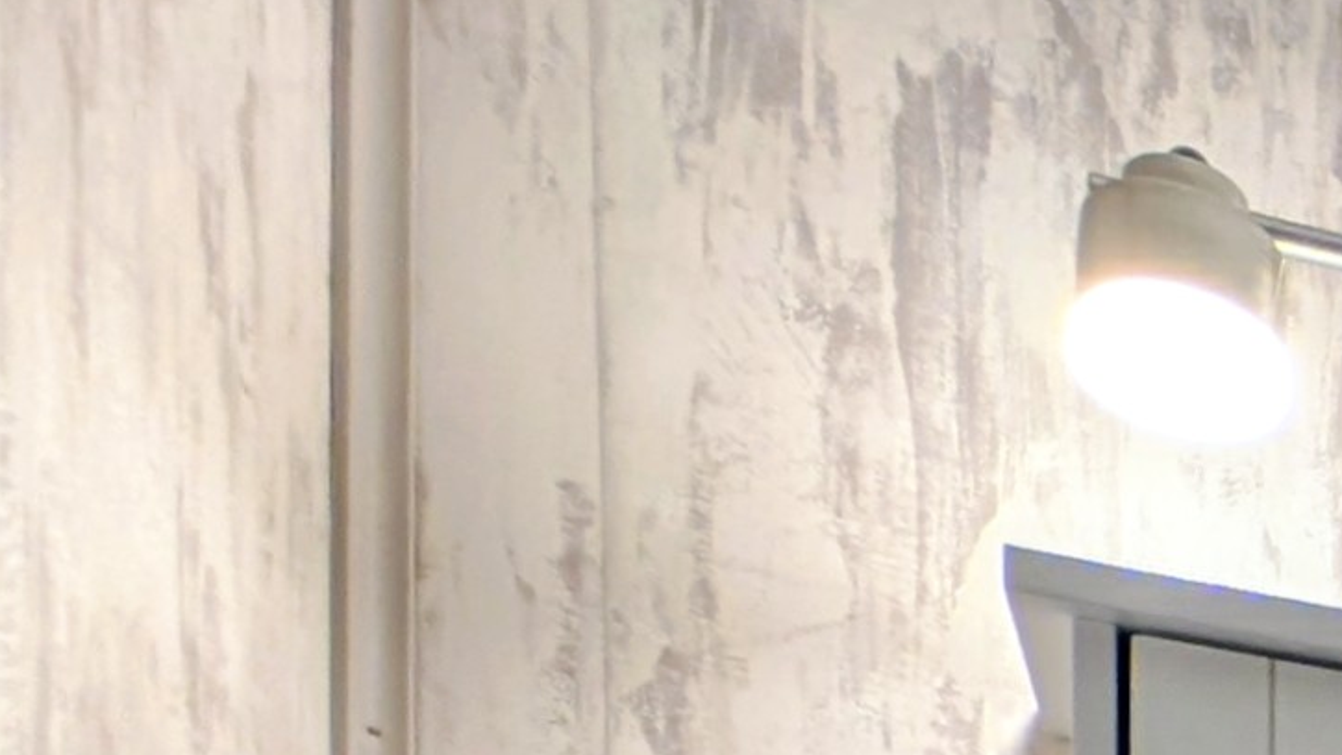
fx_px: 2562
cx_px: 3165
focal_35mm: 72
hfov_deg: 15.6
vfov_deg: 12.7
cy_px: 1849
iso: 41
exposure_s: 1/59.3
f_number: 1.95
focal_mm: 2.23
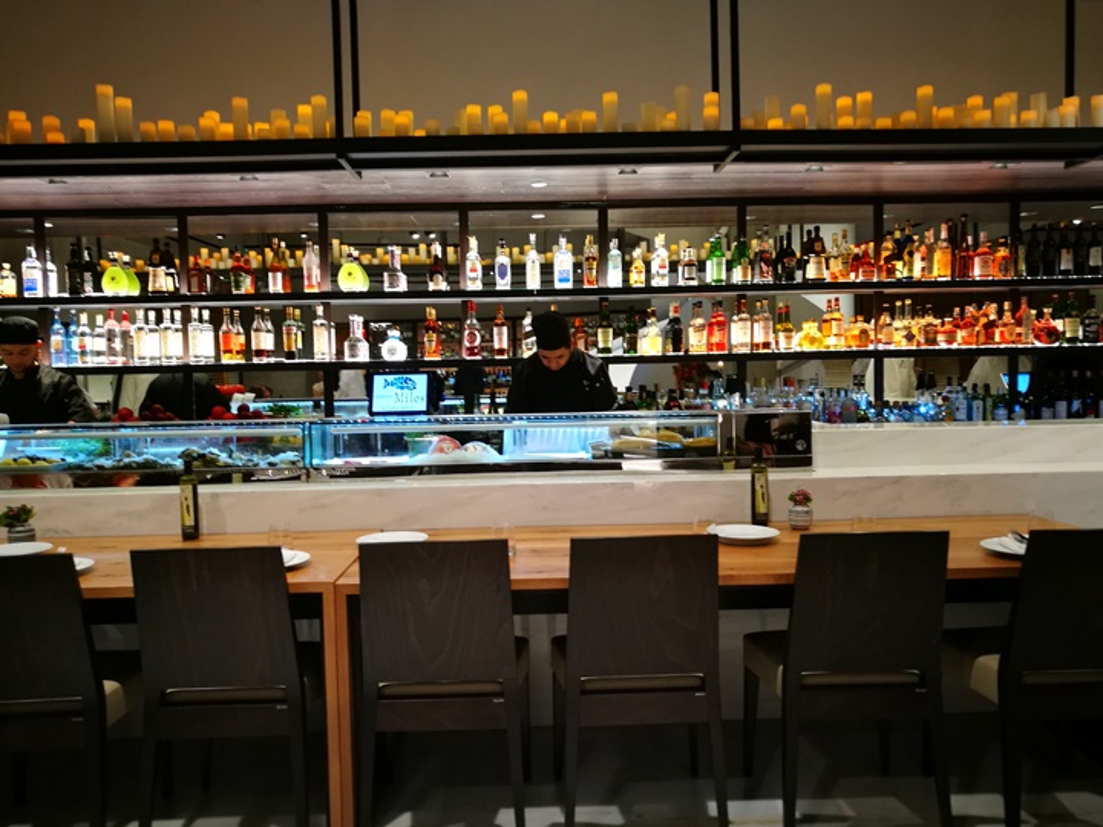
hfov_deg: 65.3
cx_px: 552
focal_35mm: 27
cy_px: 414
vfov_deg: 51.4
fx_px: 860
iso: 320
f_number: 2.2
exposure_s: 1/30
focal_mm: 4.5
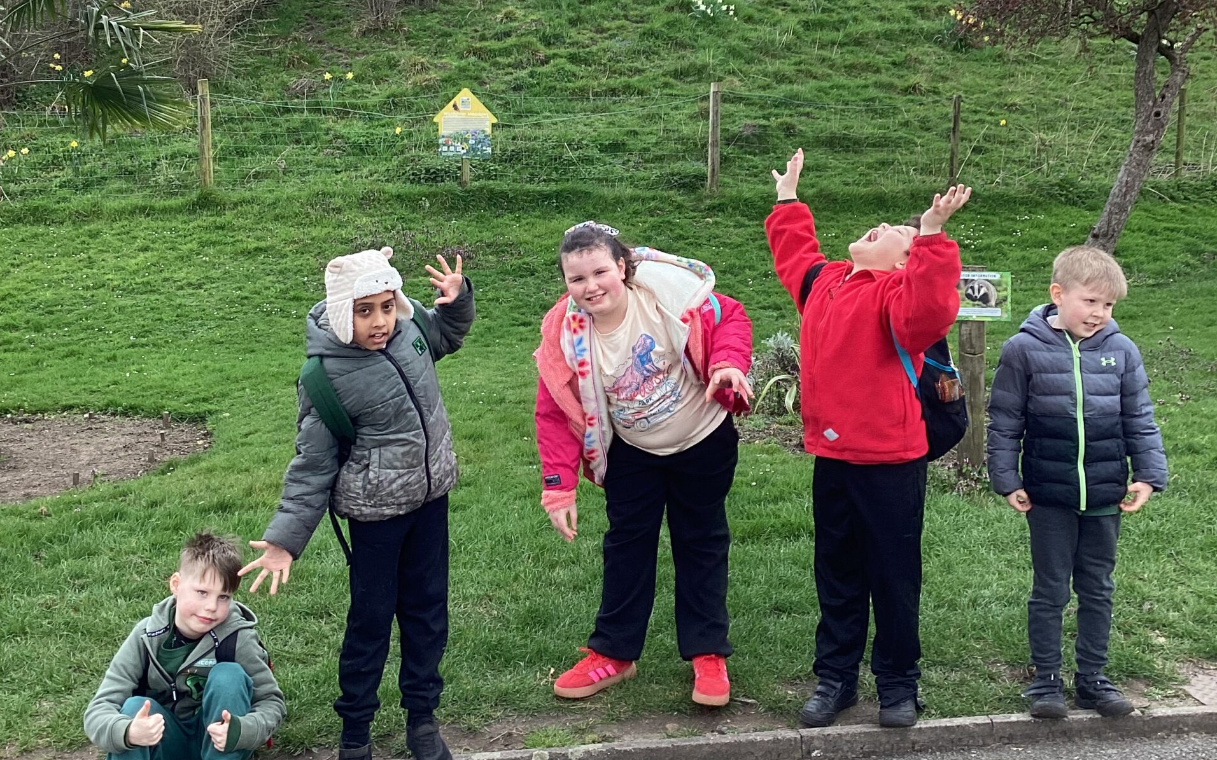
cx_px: 607
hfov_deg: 45.3
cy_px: 187
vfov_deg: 28.8
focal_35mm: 44
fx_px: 1459
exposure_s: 1/100
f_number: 2.4
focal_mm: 3.3
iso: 25
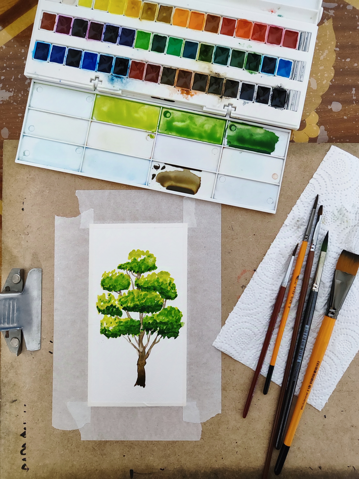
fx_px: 318
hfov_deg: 58.9
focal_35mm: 23
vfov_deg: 73.9
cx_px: 180
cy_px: 240
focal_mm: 5.59
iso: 1940
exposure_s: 1/50
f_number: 1.88
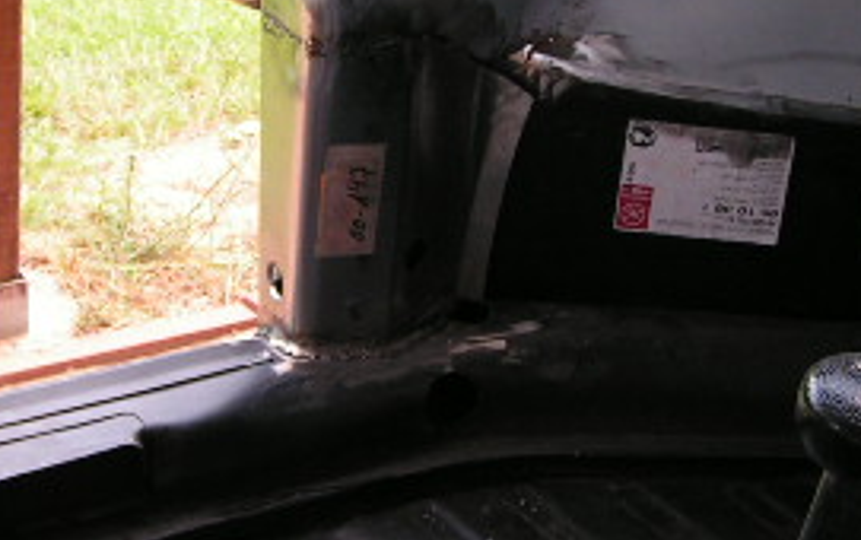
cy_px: 187
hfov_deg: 21.8
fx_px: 2231
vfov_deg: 13.8
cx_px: 397
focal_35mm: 95
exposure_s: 1/40
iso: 50
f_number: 3.2
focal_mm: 6.3
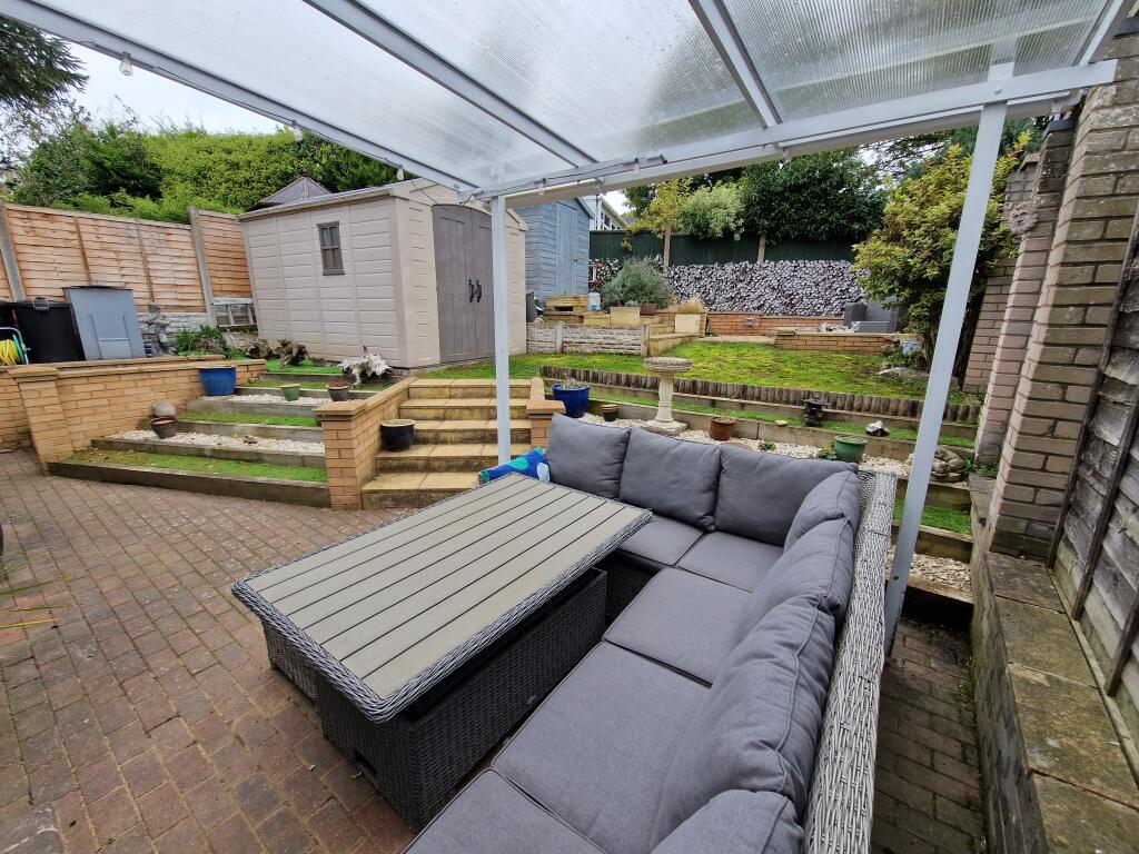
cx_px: 570
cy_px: 427
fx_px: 428
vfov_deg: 89.9
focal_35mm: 13
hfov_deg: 106.2
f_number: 2.2
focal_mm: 2.2
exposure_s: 1/306
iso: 50
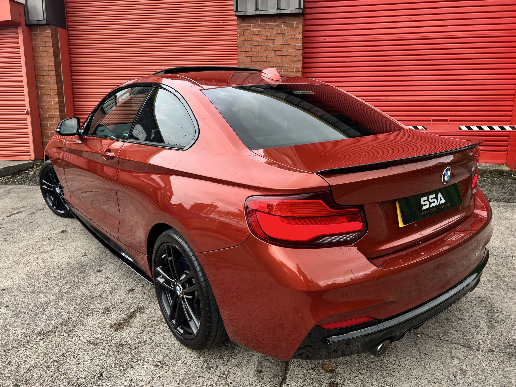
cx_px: 258
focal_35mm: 26
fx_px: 388
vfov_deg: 53.1
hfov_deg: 67.3
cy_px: 194
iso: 50
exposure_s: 1/567
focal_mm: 5.7
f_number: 1.5
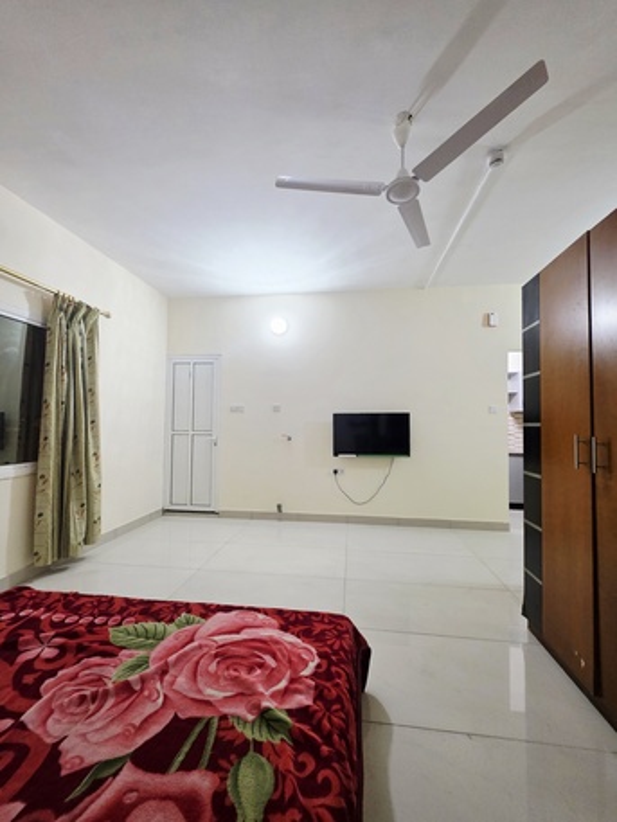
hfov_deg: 89.9
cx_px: 308
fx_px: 309
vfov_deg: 106.2
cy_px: 411
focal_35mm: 13
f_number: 1.9
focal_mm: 2.2
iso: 250
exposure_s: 1/101
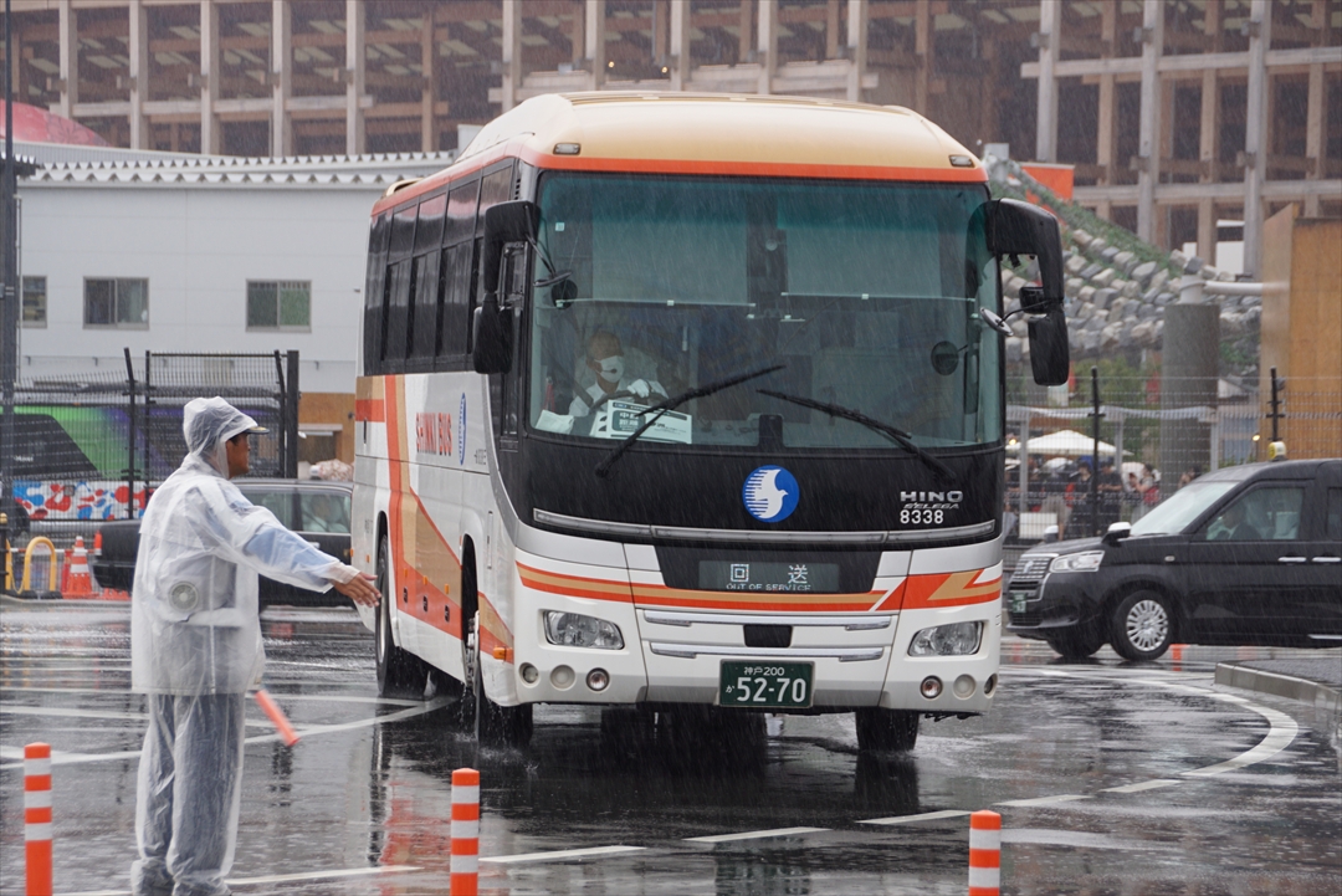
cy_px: 448
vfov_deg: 9.2
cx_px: 671
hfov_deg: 13.7
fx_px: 5594
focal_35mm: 150
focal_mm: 100
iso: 125
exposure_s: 1/125
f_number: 6.3
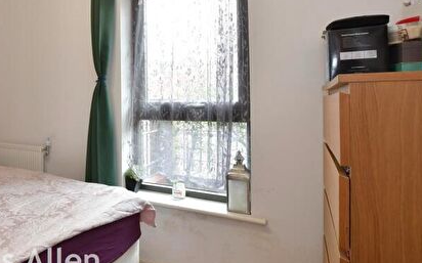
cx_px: 103
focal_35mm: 26
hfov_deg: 65.9
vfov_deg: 47.1
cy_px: 97
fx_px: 299
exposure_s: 1/8
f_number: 8
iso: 200
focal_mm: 10
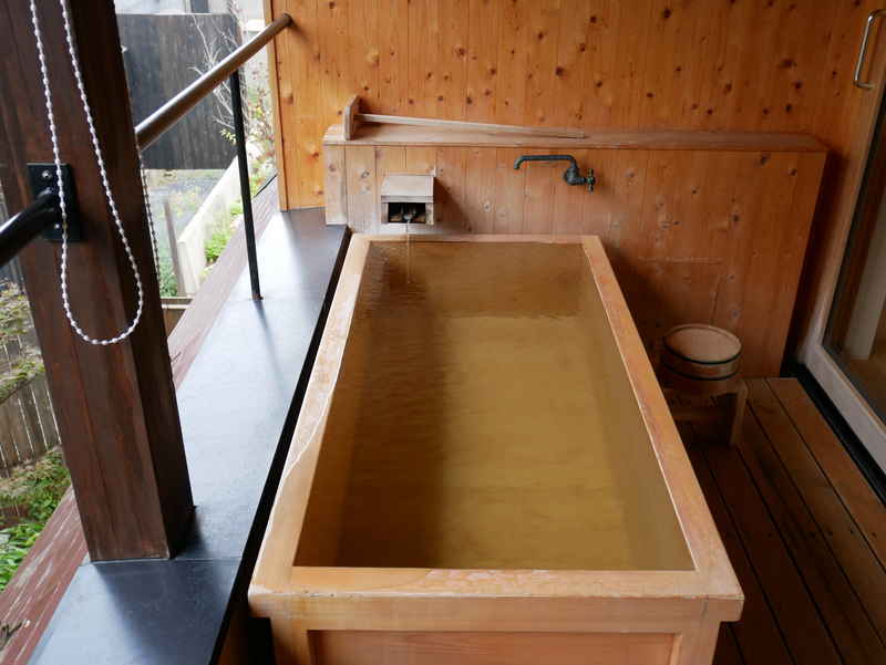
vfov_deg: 41.8
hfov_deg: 53.9
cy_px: 332
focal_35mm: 34
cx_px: 443
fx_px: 871
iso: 200
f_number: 4
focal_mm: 17
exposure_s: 1/60
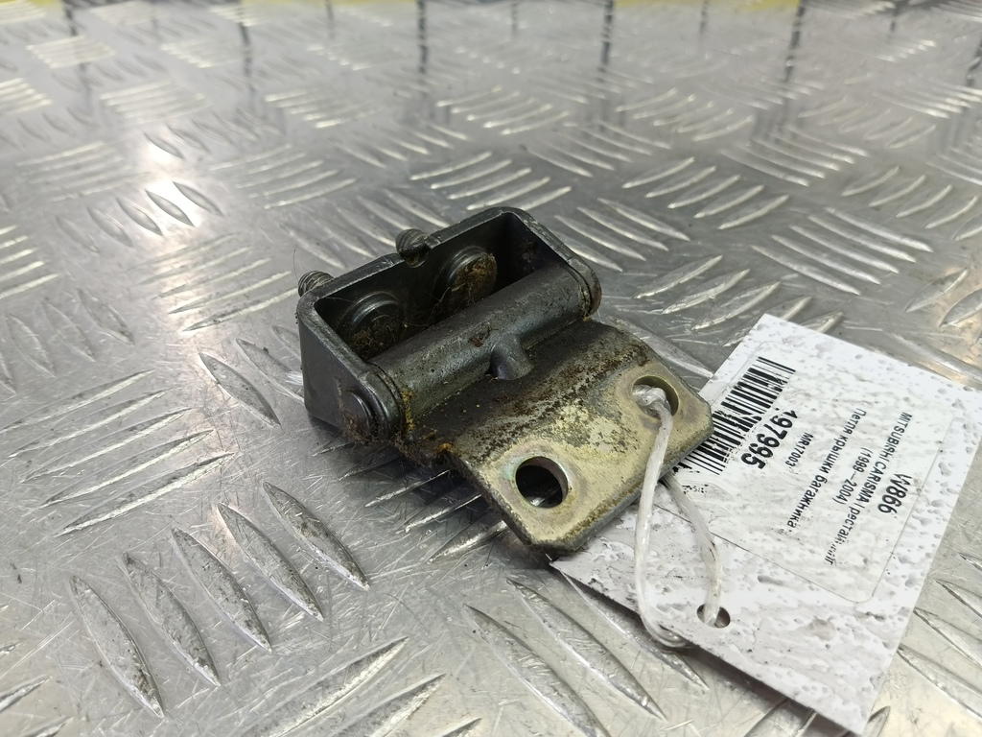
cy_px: 368
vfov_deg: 58.9
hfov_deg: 73.9
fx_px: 652
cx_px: 491
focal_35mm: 23
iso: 151
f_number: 1.6
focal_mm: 4.11
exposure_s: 1/50
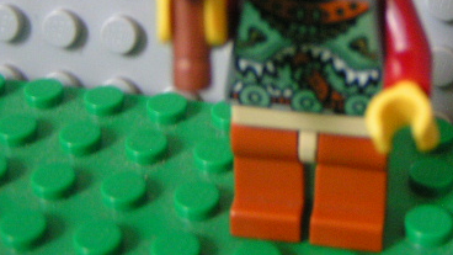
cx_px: 337
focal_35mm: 72
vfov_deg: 16.4
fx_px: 865
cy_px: -9
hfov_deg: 28.9
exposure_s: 1/1.3
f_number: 2.8
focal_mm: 5.8
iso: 200
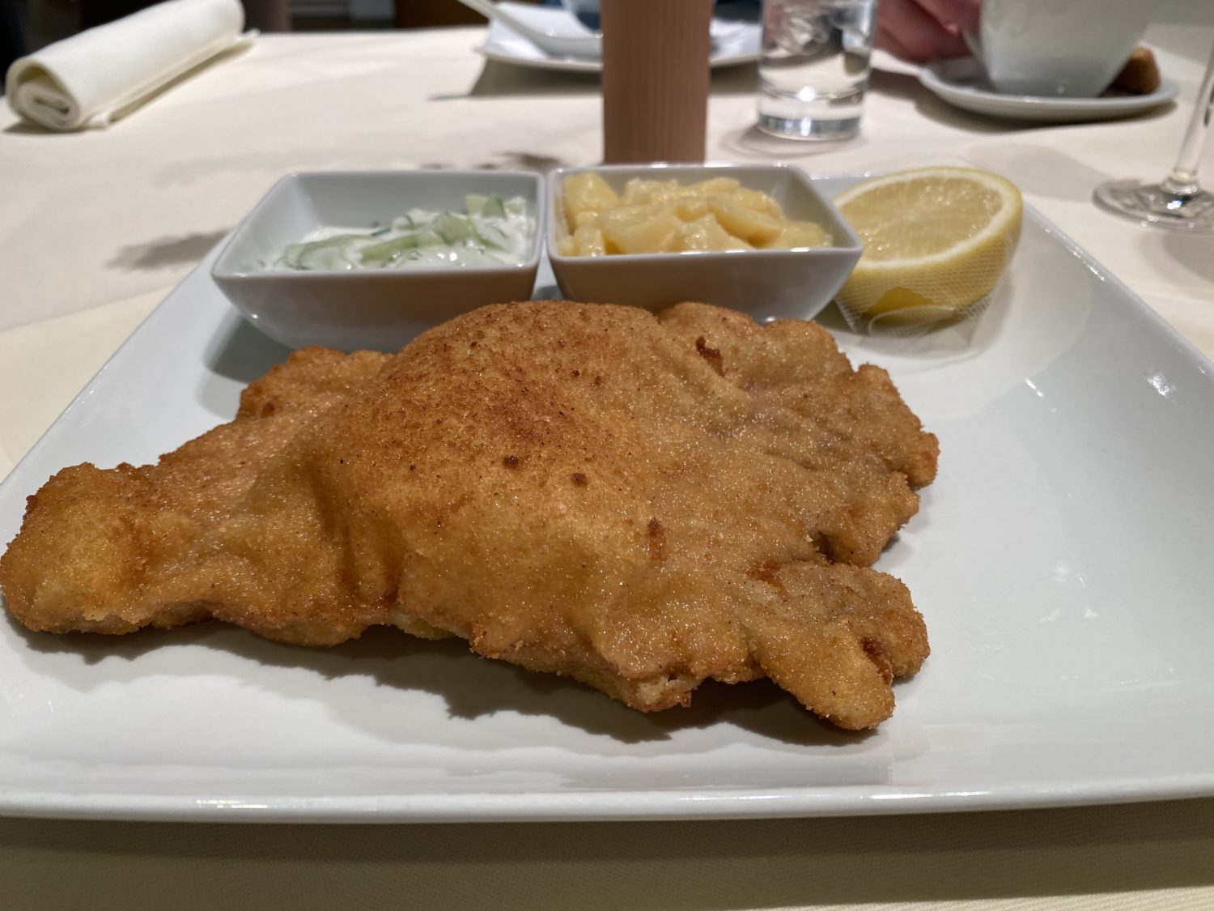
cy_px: 456
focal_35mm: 26
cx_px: 607
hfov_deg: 67.3
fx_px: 912
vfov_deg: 53.1
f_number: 1.8
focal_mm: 4.25
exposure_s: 1/100
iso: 80
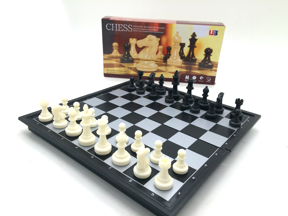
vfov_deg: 48.2
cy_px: 108
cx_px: 144
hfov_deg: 61.7
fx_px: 241
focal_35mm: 29
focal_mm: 4.15
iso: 32
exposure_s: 1/306
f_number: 2.2
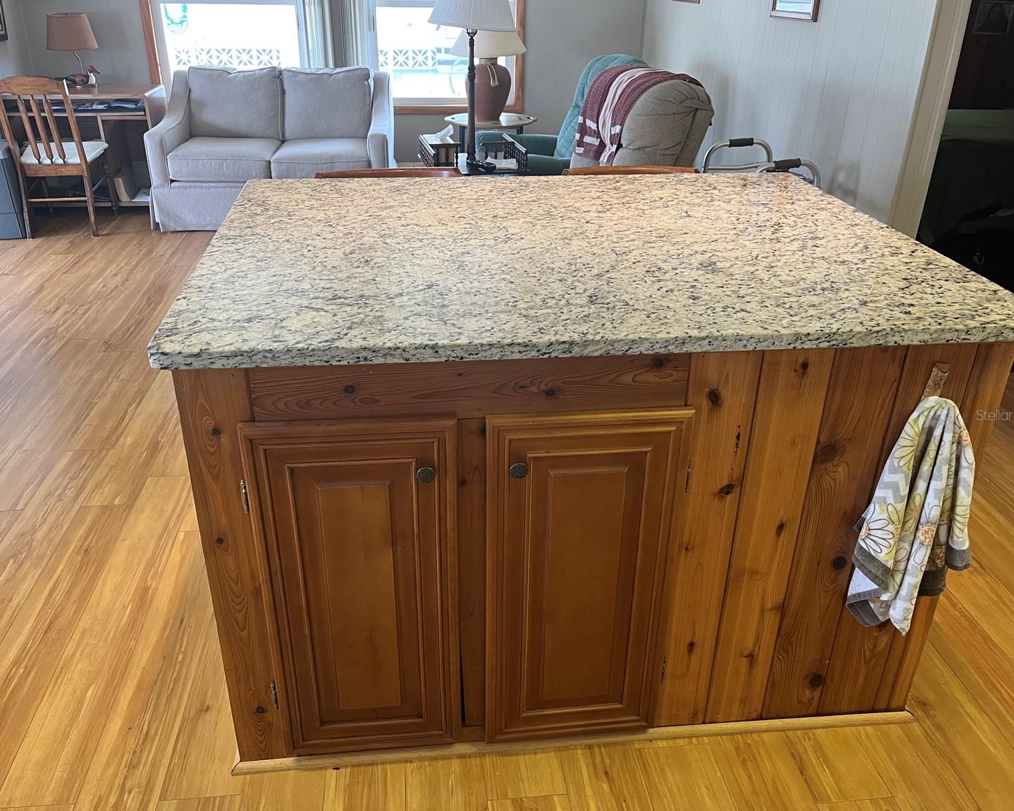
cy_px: 415
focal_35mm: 28
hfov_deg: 62.2
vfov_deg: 51.5
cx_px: 483
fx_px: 840
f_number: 1.6
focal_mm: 5.1
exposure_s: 1/60
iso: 80
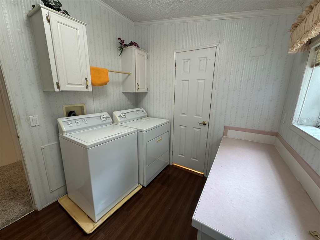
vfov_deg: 85.7
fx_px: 129
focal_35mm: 14
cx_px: 160
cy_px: 120
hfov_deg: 102.1
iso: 250
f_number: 2.2
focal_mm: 2.22
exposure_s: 1/120
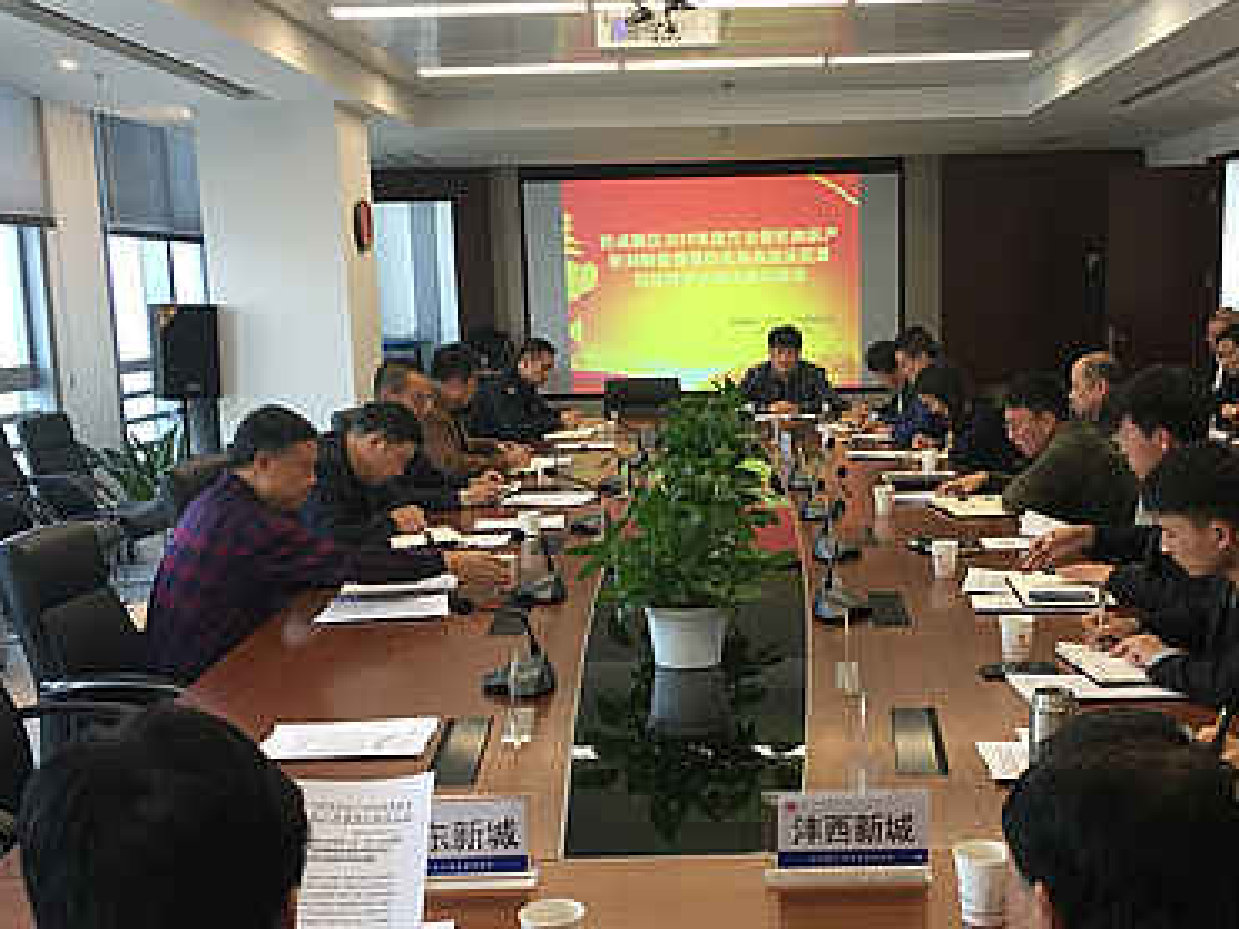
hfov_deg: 43.7
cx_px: 718
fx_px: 1539
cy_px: 575
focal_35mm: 43
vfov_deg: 33.4
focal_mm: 4.15
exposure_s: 1/17
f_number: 2.2
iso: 32
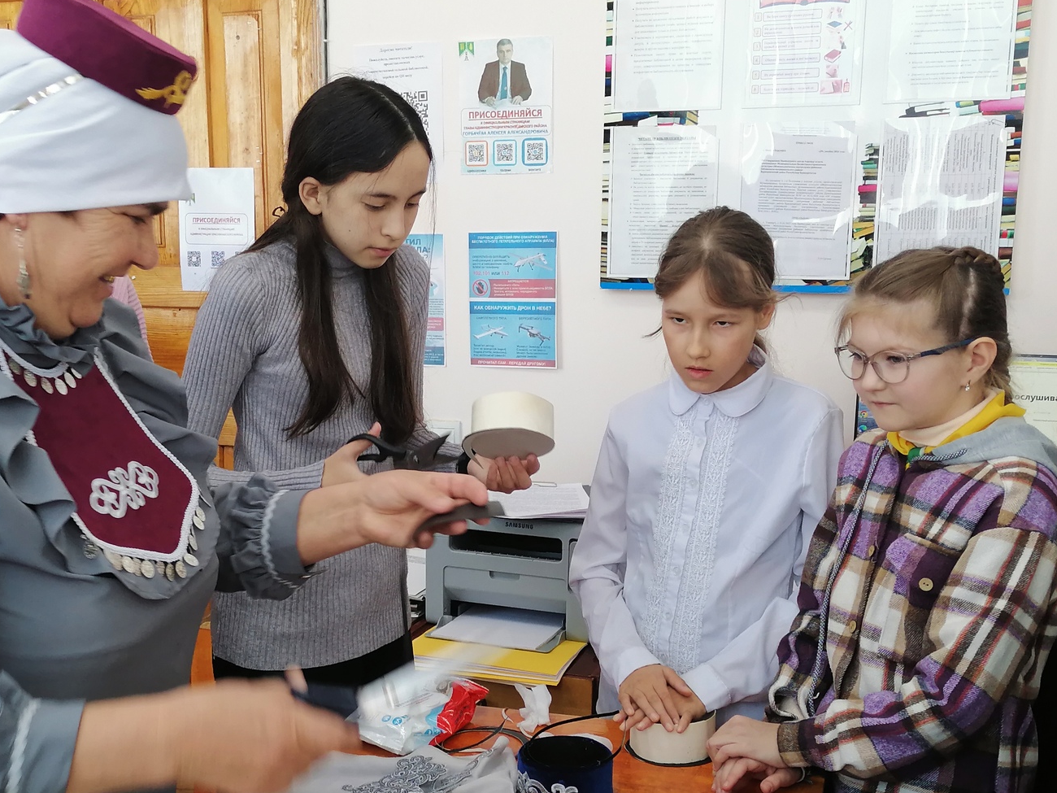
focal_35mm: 48
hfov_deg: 39.6
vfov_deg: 30.2
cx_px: 479
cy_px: 479
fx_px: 1466
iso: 80
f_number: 1.8
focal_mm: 5.3
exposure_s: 1/50
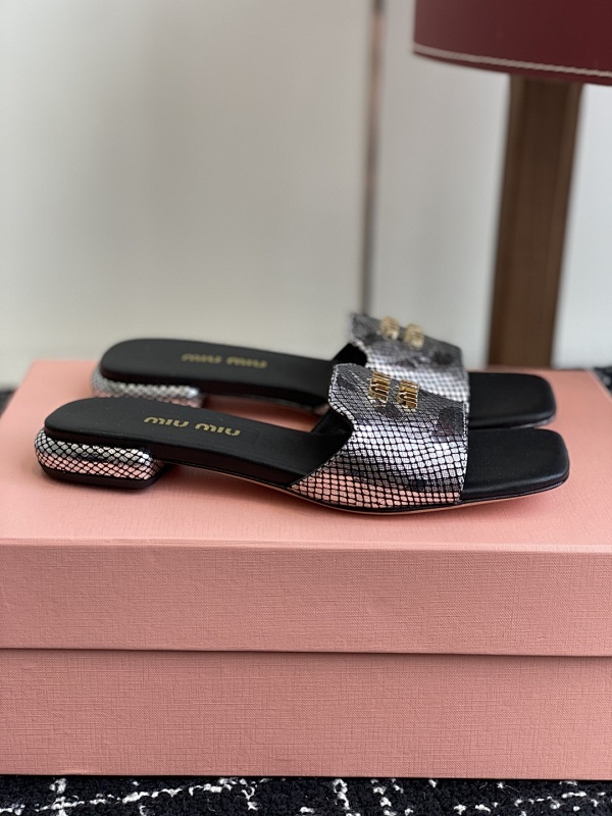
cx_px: 306
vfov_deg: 36.8
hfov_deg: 28.0
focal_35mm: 52
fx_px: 1226
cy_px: 408
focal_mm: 6
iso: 32
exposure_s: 1/122
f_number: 2
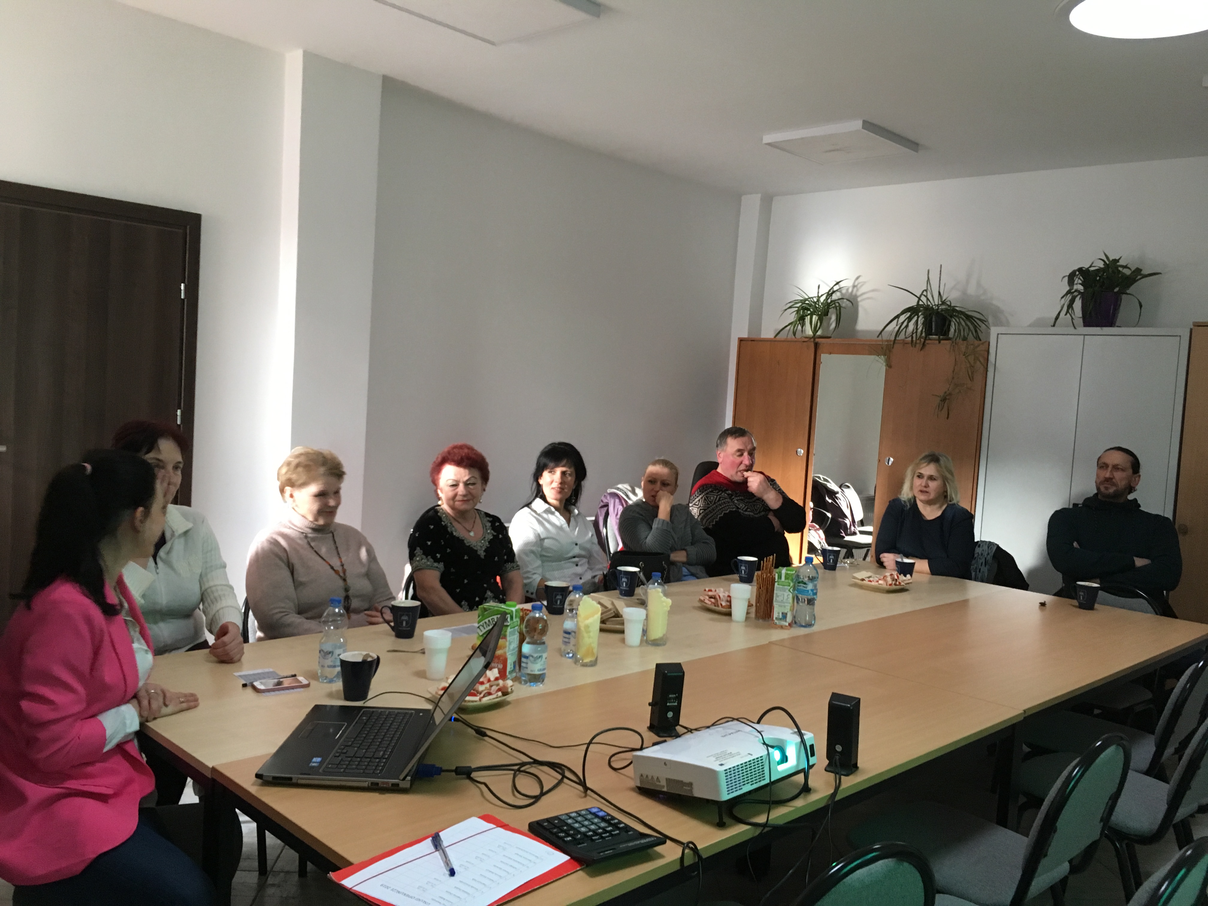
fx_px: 1012
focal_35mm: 29
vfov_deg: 48.2
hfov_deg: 61.7
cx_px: 604
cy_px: 453
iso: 160
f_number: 2.2
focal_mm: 4.15
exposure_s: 1/33
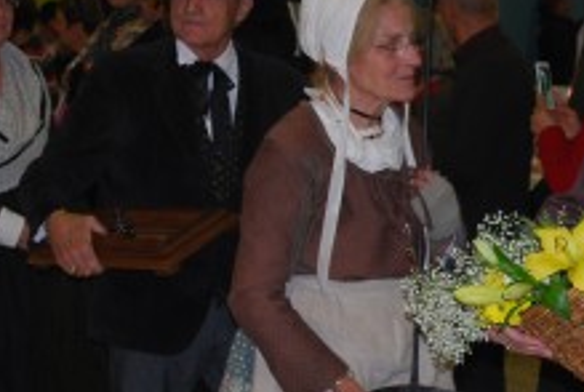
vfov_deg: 8.7
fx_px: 2568
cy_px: 175
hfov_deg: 12.9
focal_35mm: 158
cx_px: 499
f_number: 5.3
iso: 280
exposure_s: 1/60
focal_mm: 36
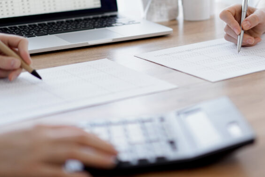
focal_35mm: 100
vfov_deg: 13.6
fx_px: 736
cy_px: 36
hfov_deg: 20.2
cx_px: 210
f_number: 2
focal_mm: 55
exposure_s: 1/100
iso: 200
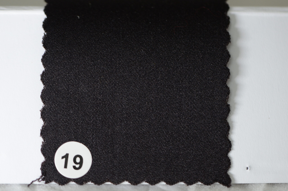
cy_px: 96
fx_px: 1078
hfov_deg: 15.2
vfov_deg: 10.1
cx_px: 144
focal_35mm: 135
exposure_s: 1/125
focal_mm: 90
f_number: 3.8
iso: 800
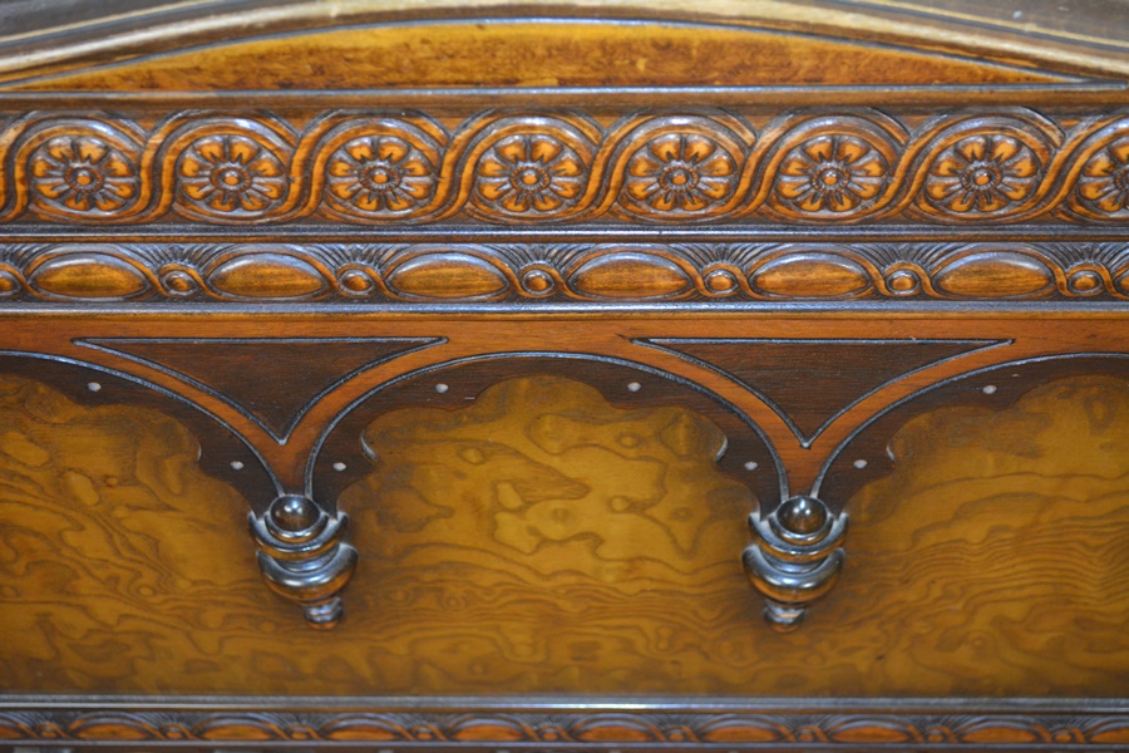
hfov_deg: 33.4
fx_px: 1882
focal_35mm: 60
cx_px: 564
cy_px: 376
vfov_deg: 22.6
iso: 1250
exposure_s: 1/60
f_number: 5.3
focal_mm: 40
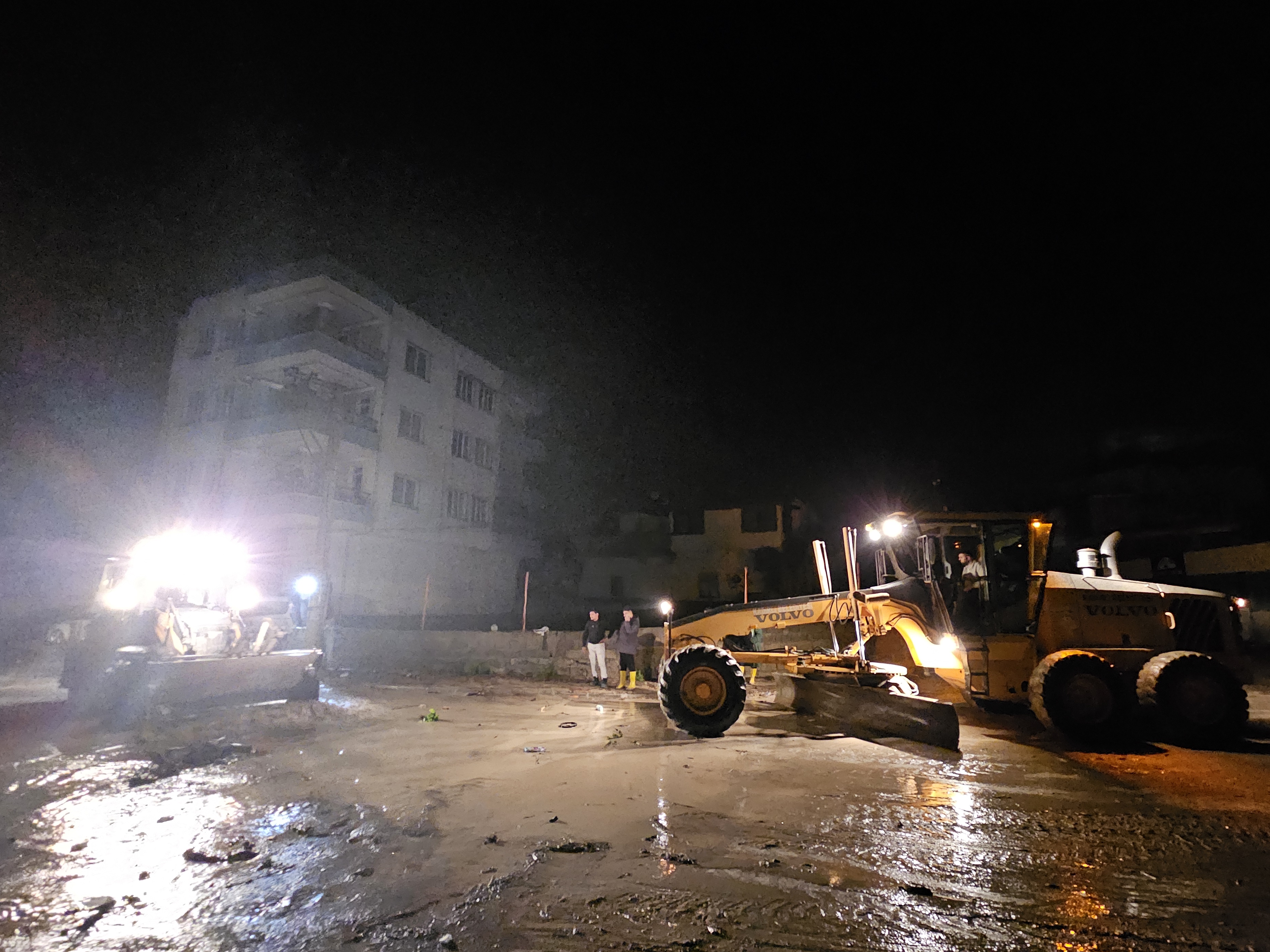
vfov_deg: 85.6
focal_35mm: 14
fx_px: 514
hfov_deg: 102.1
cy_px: 502
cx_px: 631
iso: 2500
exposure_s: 1/25
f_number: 2.2
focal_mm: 2.2
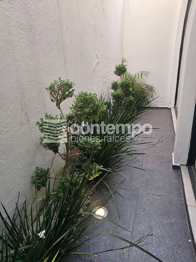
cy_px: 131
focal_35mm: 23
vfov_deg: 73.9
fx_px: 174
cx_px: 98
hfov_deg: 58.9
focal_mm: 6.3
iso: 32
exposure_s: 1/120
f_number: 1.7
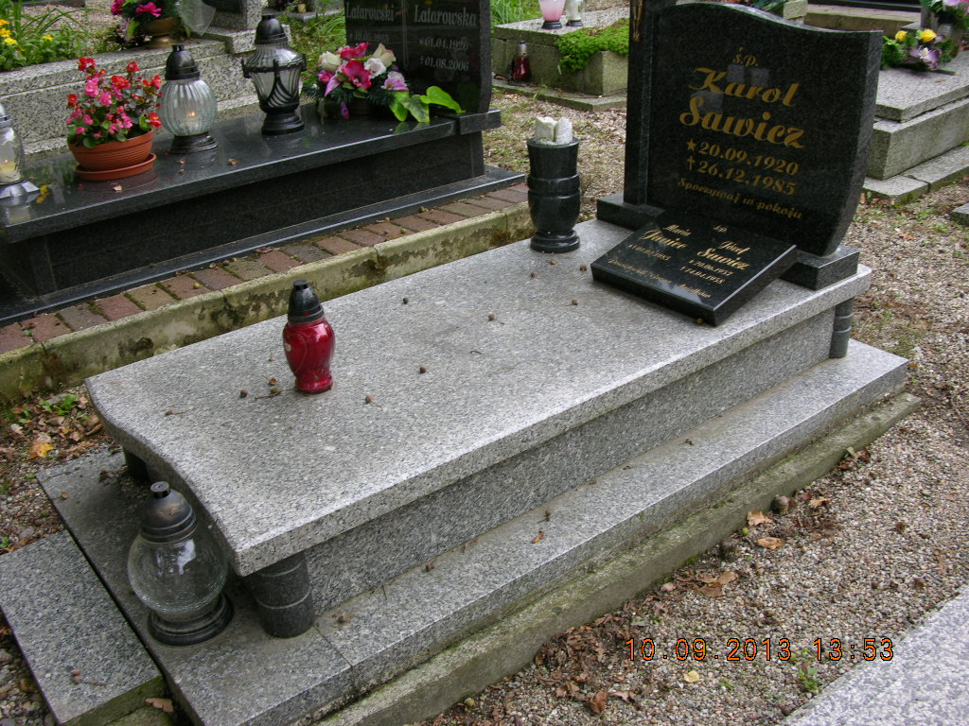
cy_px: 363
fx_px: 980
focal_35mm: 35
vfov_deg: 40.7
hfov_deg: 52.6
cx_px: 484
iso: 50
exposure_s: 1/67.3
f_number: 4
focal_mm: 8.9
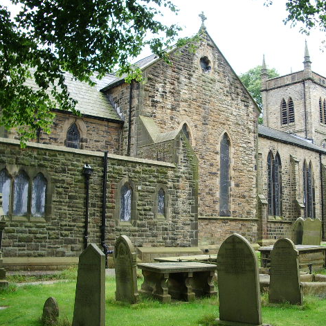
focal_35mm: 42
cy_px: 165
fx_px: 448
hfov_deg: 40.0
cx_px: 175
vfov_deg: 40.0
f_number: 2.6
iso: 100
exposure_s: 1/100
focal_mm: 5.8
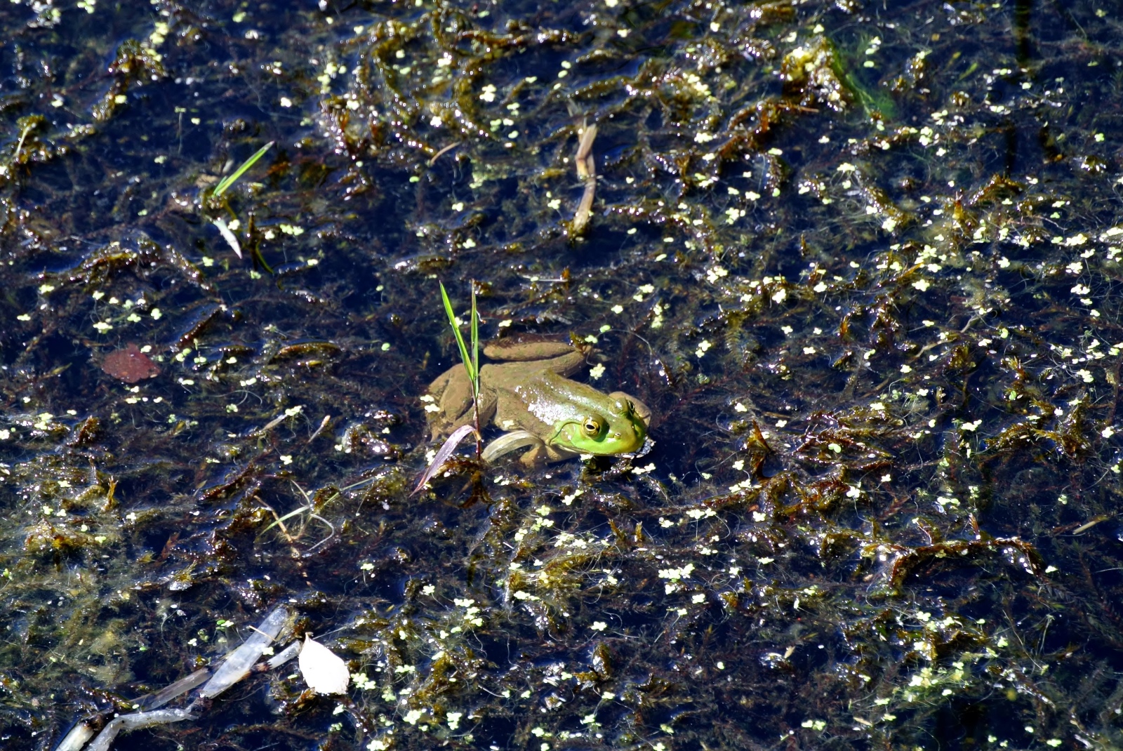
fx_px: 9273
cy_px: 376
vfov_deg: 4.6
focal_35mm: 297
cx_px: 562
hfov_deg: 6.9
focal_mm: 110
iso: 100
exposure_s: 1/100
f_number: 5.6
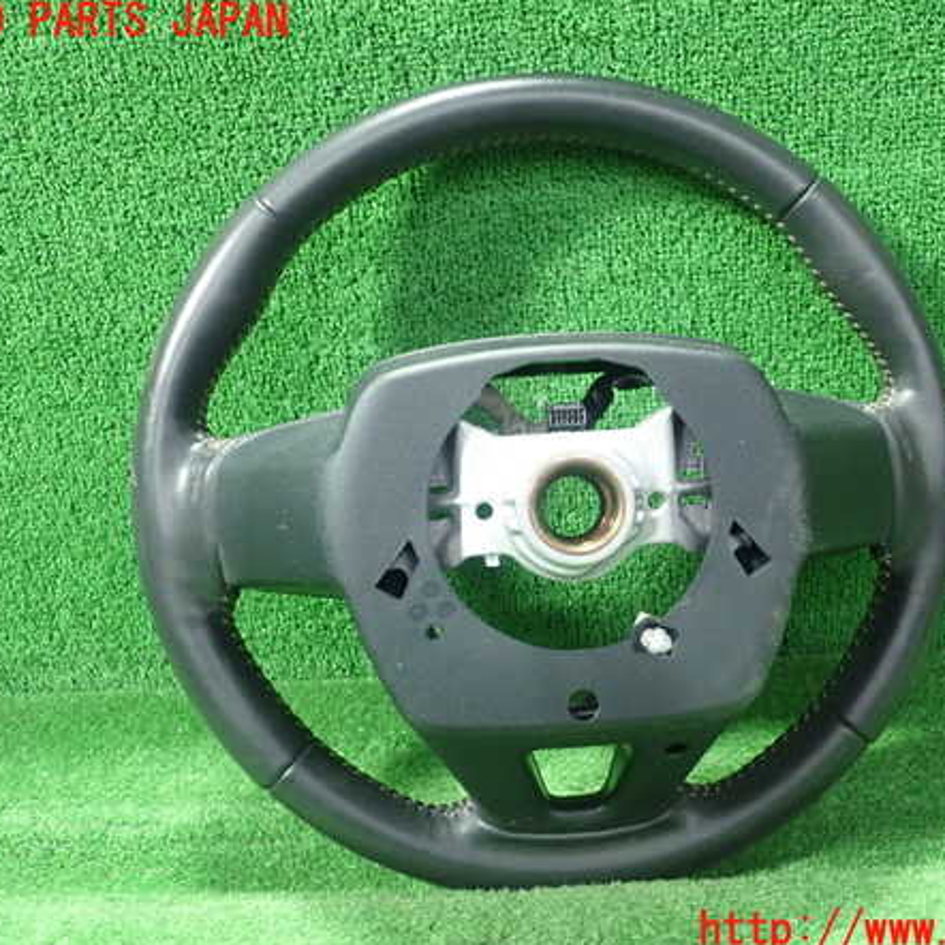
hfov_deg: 45.9
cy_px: 477
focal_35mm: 36
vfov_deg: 46.0
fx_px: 1112
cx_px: 541
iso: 800
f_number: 2.3
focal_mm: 5.5
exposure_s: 1/60
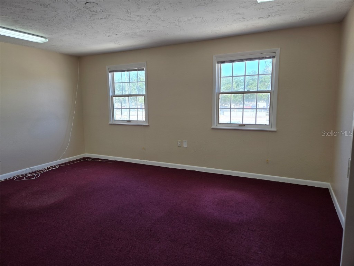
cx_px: 177
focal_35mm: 23
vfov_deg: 58.9
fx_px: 235
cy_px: 133
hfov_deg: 73.9
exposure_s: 1/147
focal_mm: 5.4
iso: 25
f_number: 1.8
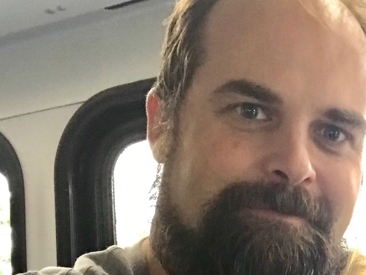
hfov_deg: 27.9
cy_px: 280
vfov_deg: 21.1
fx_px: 709
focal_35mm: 67
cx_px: 328
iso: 125
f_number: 2.2
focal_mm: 2.87
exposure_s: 1/30
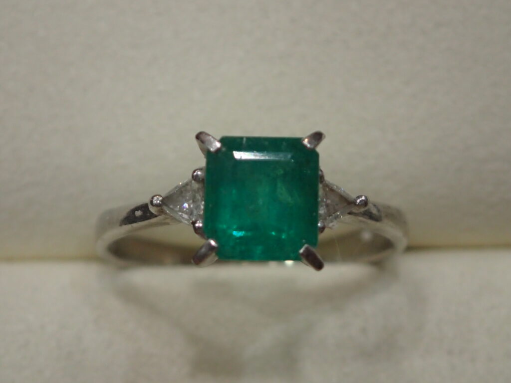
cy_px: 192
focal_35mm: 100
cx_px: 256
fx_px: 1476
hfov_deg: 19.6
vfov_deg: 14.8
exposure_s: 1/100
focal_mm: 18
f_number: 4.9
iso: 640
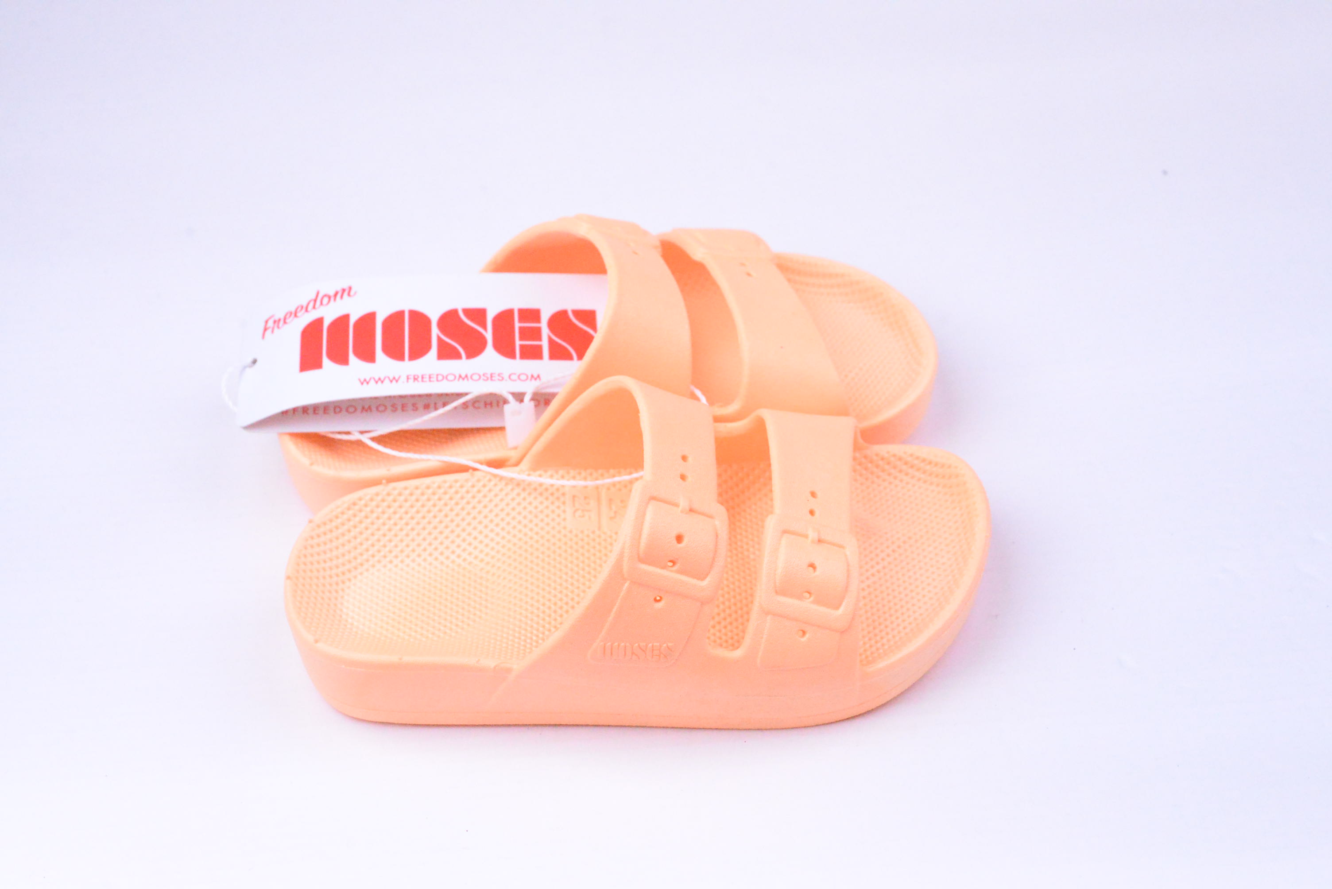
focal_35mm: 60
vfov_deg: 22.6
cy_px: 444
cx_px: 666
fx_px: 2221
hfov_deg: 33.4
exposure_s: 1/4000
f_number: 10
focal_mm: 60
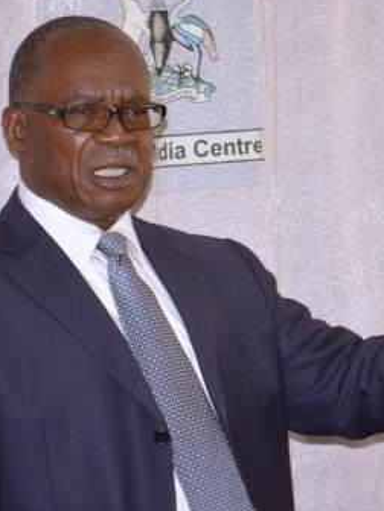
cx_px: 296
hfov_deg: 11.0
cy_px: 284
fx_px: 1982
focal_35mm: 134
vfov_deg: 14.7
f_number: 5.6
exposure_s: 1/60
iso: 200
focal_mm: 52
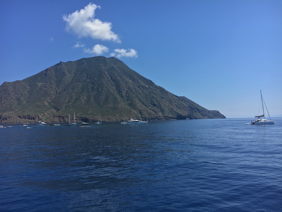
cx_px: 141
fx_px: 236
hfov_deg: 61.7
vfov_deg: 48.2
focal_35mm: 29
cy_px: 106
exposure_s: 1/1603
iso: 25
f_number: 2.2
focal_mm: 4.15
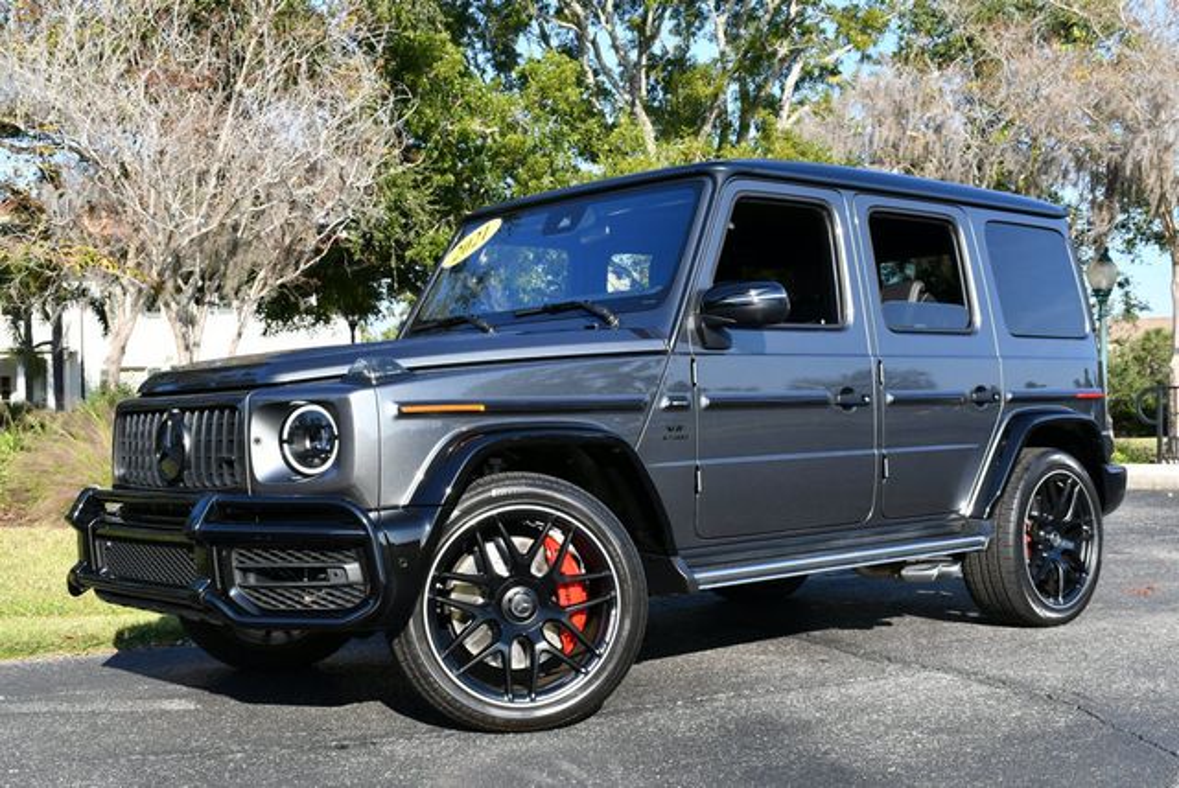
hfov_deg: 42.7
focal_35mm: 46
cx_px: 590
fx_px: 1508
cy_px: 394
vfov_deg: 29.3
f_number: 8
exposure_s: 1/250
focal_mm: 23
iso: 180
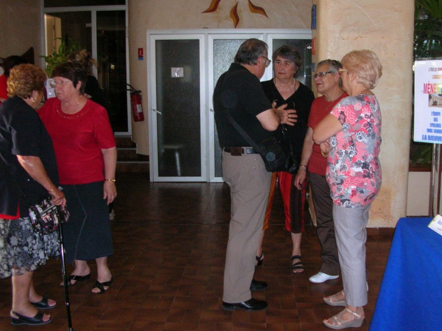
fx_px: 472
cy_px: 166
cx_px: 230
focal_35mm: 37
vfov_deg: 38.6
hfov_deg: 50.1
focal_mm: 5.8
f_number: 2.8
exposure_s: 1/60.1
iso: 172
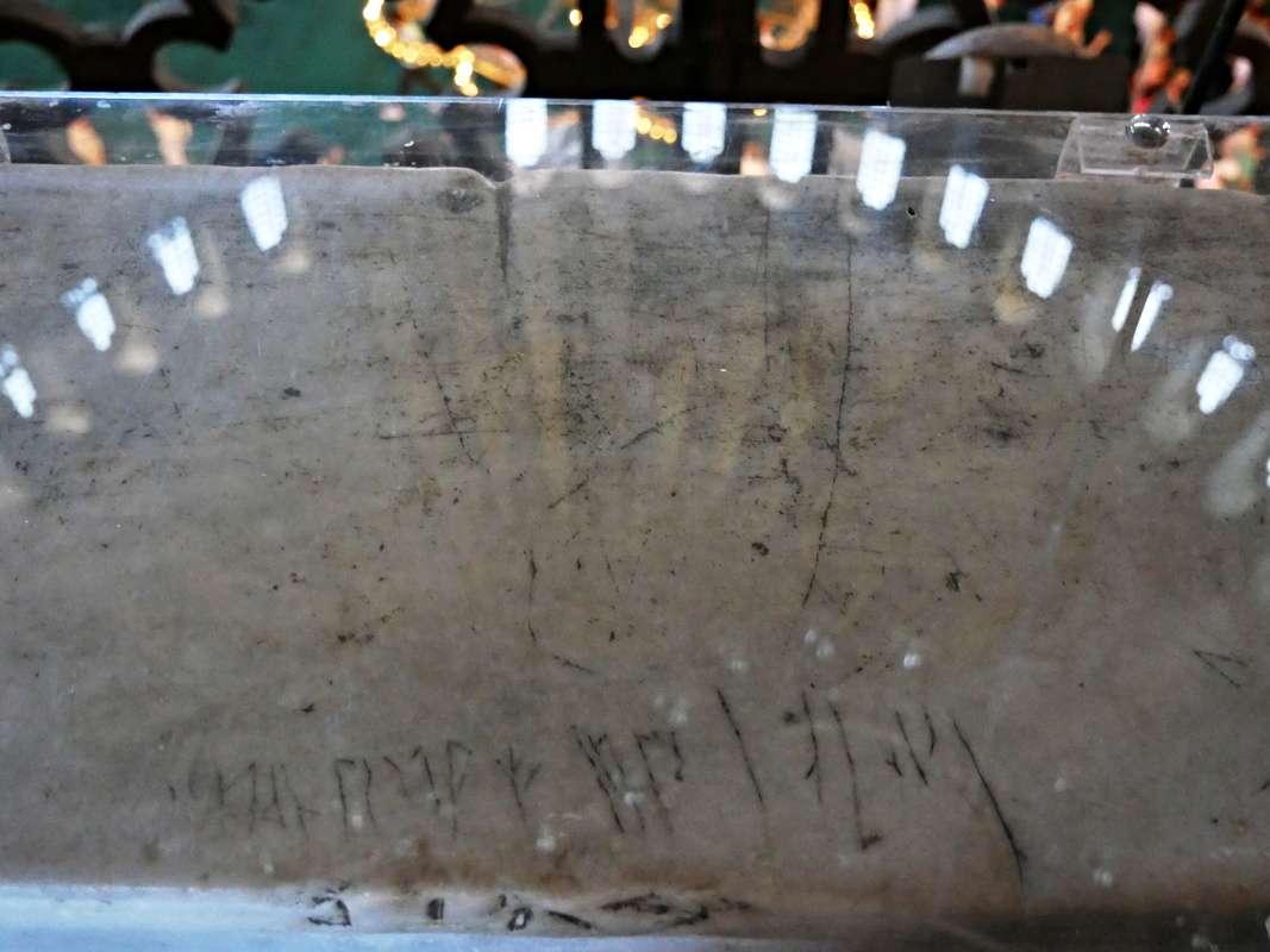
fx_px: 1321
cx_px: 635
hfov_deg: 51.4
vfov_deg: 39.6
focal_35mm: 36
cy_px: 476
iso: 3200
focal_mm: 18
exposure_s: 1/60
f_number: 3.9
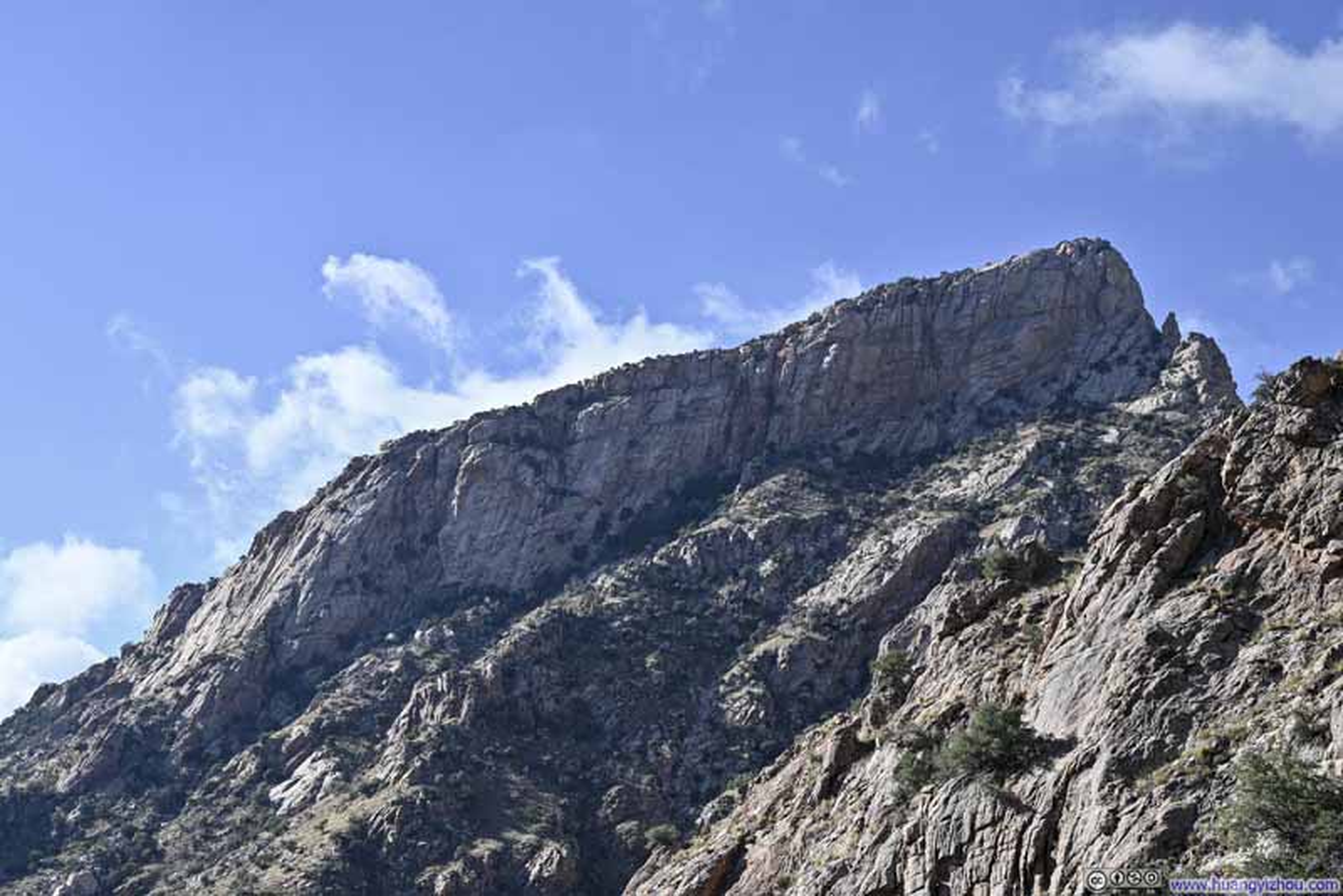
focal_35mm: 45
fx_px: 1679
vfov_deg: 29.9
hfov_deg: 43.6
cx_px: 672
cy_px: 448
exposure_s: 1/1000
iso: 100
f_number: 5
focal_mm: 45
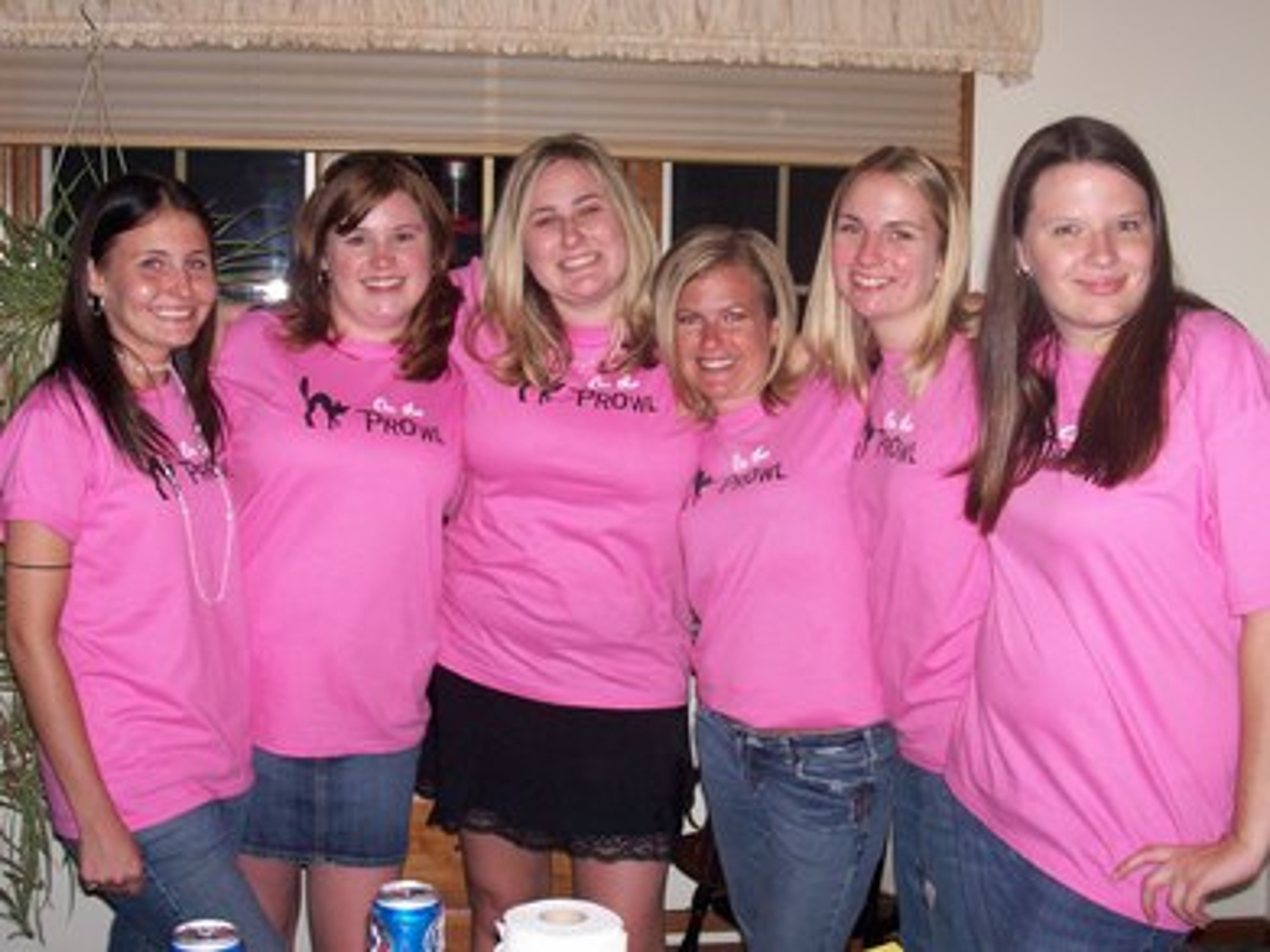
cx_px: 635
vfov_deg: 27.5
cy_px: 476
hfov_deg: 36.2
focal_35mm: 53
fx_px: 1944
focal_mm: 8.7
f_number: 3.2
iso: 140
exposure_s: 1/128
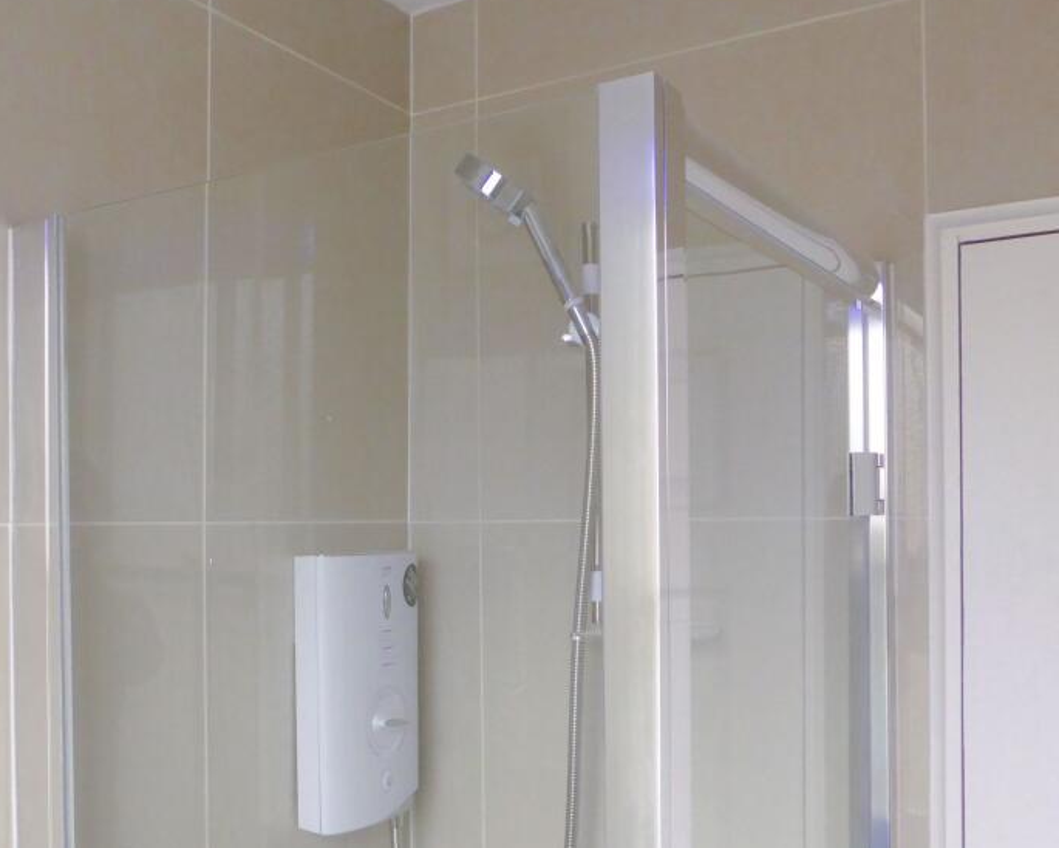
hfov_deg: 51.4
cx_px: 465
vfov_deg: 42.0
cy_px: 521
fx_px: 1097
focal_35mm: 35
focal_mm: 4.3
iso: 400
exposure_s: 1/50
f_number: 4.5
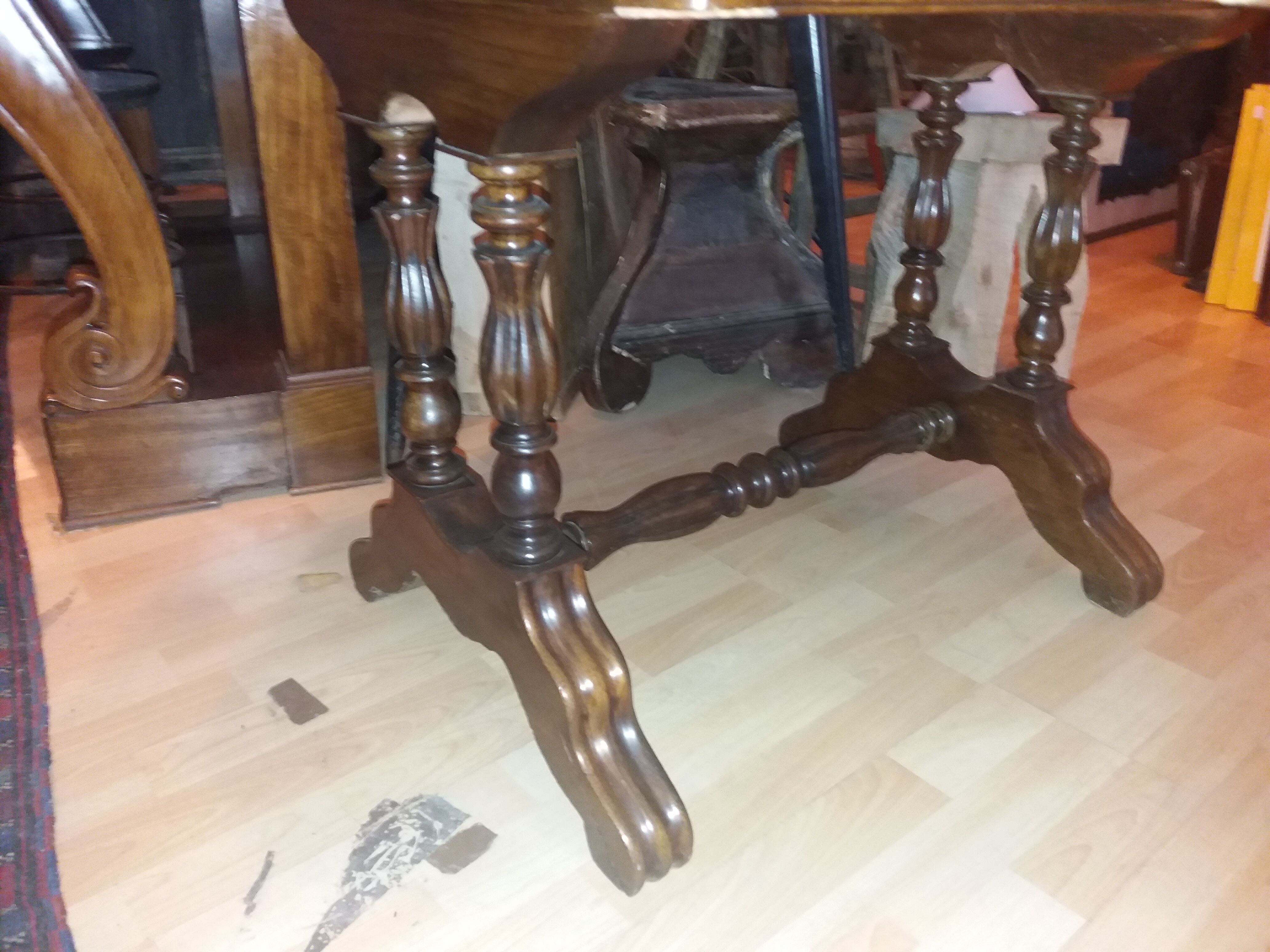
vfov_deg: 49.7
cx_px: 635
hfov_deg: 63.4
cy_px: 476
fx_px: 1027
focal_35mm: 28
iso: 200
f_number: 1.9
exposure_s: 1/15
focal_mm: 3.7
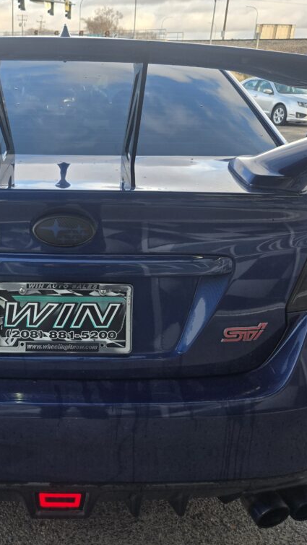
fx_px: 492
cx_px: 66
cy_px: 270
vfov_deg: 58.0
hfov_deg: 33.7
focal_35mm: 34
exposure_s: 1/652
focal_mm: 5.4
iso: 80
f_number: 1.8
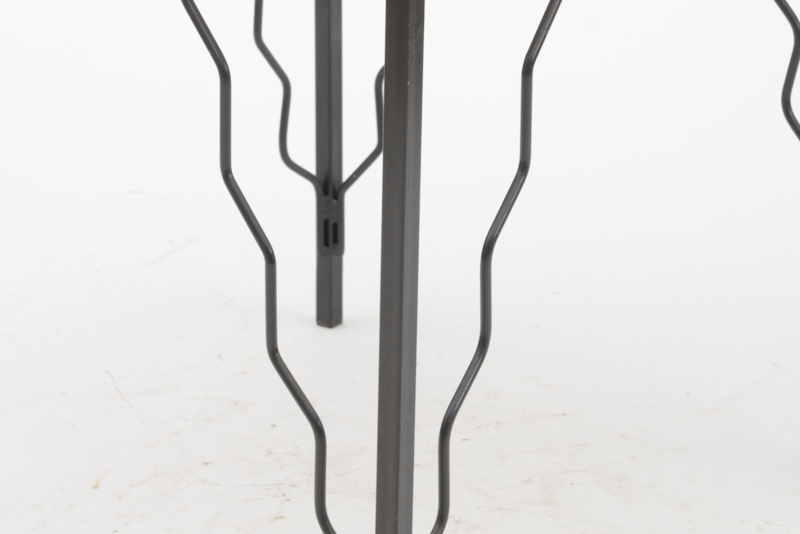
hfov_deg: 12.9
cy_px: 231
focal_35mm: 159
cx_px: 399
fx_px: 3533
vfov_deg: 8.6
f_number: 9
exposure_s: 1/125
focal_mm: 70
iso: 200
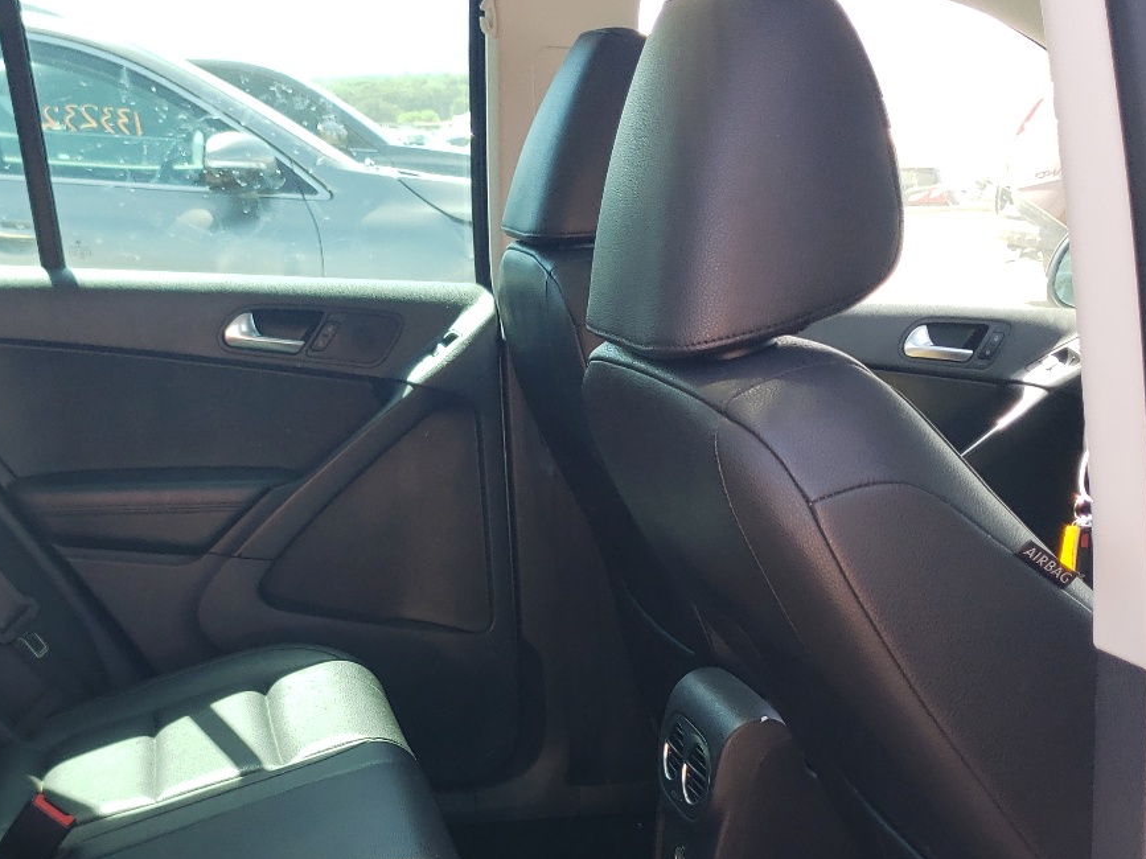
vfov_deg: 29.2
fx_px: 1589
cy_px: 748
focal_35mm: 48
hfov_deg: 39.2
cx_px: 390
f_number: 1.5
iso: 50
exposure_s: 1/196
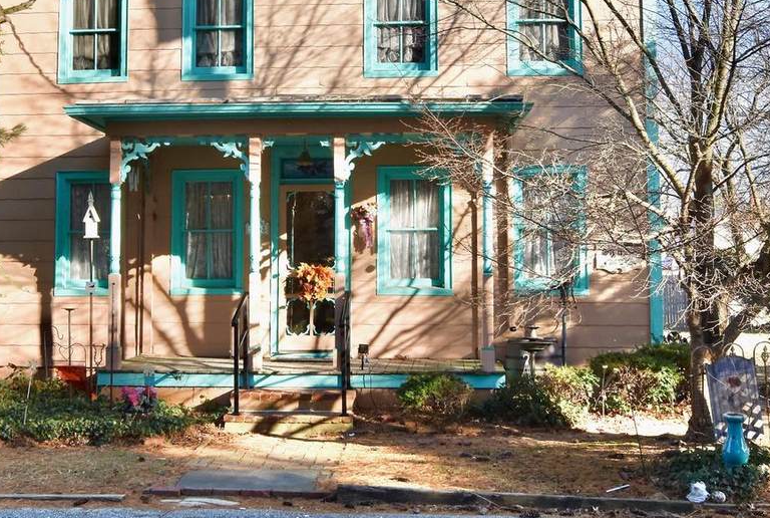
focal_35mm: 45
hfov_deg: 43.5
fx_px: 965
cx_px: 374
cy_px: 114
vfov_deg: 29.4
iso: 280
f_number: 8
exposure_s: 1/250
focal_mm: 18
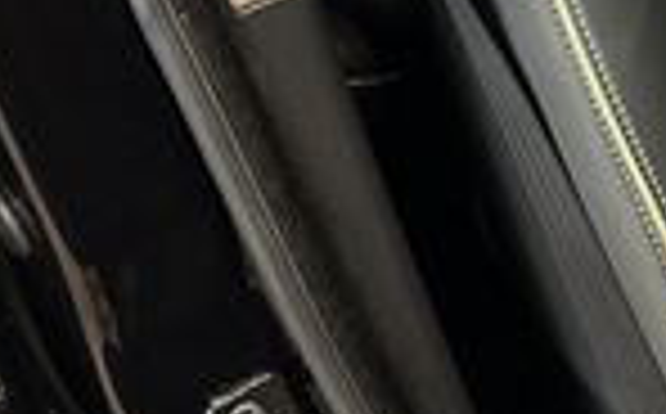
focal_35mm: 112
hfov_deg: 15.9
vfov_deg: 11.5
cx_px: 1188
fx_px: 2030
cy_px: -40
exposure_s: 1/33
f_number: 1.78
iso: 800
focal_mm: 6.86
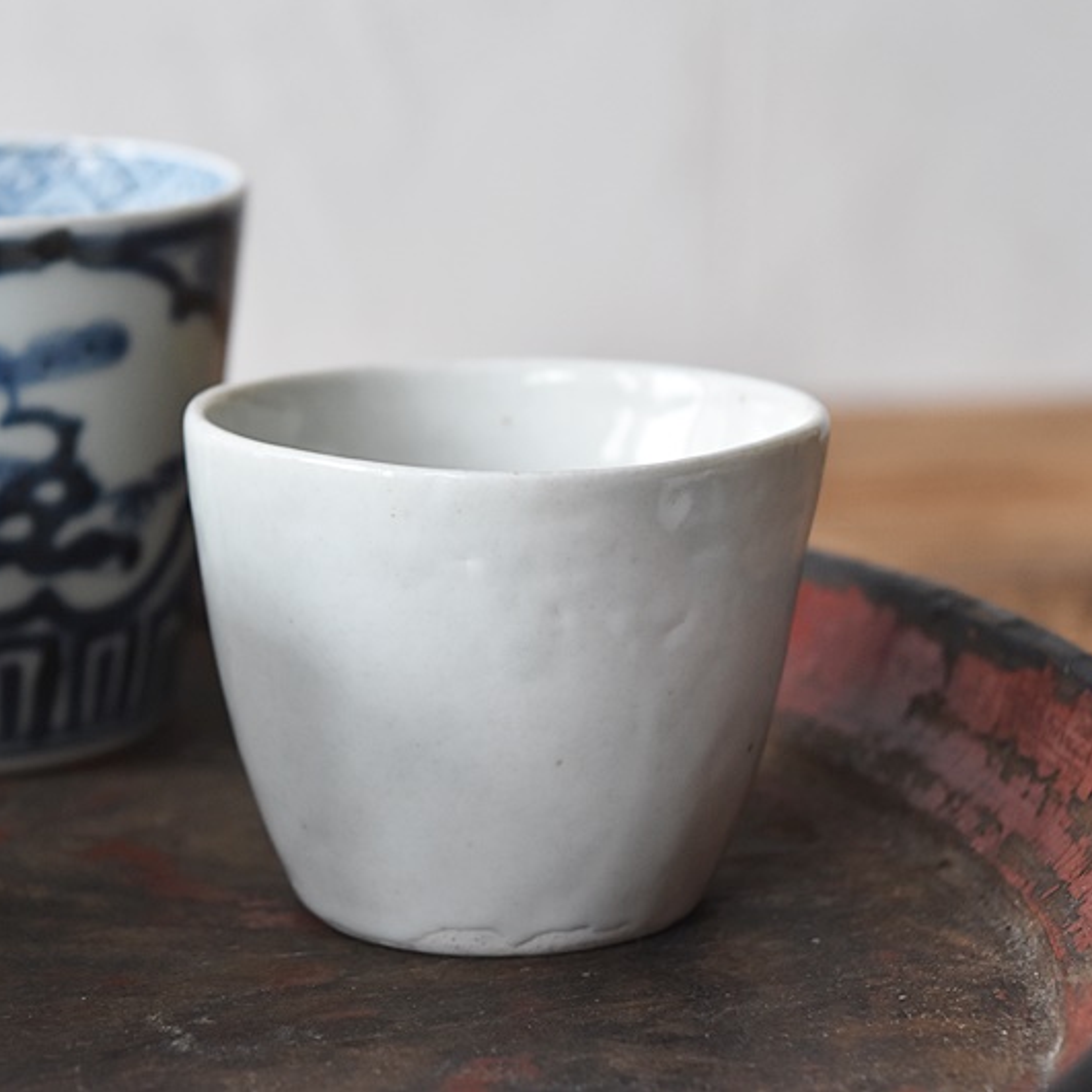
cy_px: 546
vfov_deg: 16.5
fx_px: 3770
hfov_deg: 16.5
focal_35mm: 106
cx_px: 487
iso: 800
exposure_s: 1/13
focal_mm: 55
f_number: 5.6
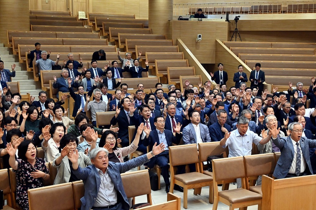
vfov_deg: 26.3
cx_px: 180
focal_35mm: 51
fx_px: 450
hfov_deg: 38.6
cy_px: 104
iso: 2500
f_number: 4.5
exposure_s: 1/125
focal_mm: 27.5
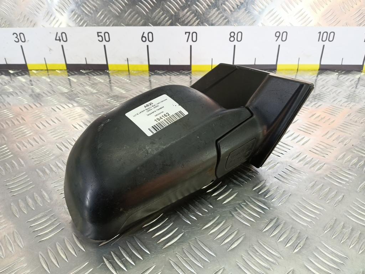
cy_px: 137
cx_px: 182
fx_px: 243
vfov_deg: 58.9
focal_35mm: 23
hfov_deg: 73.9
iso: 98
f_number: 1.6
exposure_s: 1/50
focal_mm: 4.11
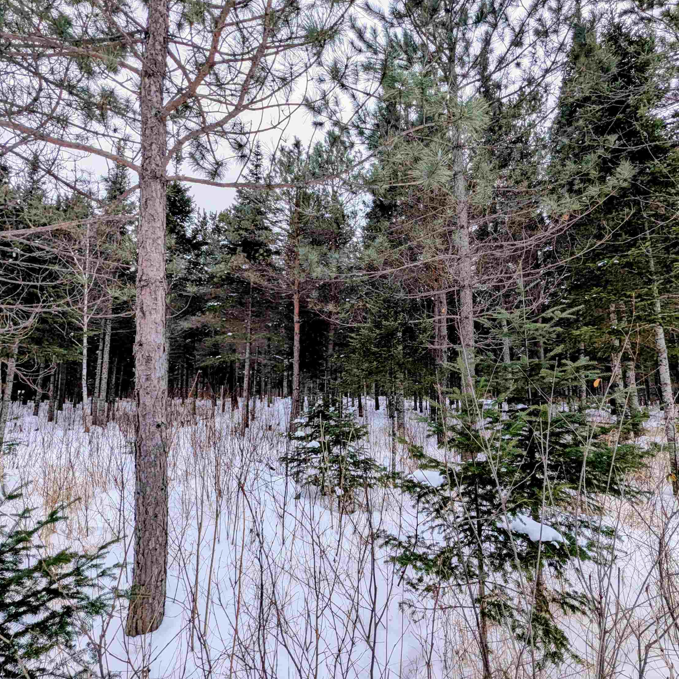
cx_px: 347
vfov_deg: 87.4
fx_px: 355
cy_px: 338
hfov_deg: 87.4
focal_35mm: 16
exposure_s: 1/91.2
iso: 38
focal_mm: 1.95
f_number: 2.2
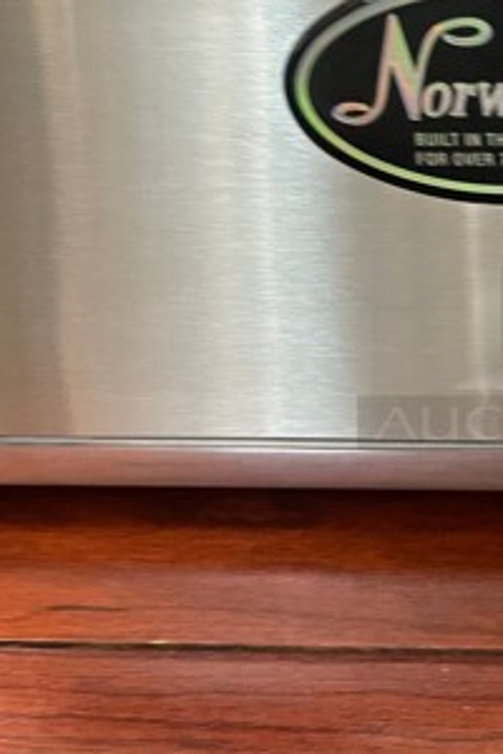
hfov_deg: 22.3
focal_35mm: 55
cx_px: 639
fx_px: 1153
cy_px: 317
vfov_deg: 36.2
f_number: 1.6
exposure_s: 1/40
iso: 500
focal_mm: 5.1
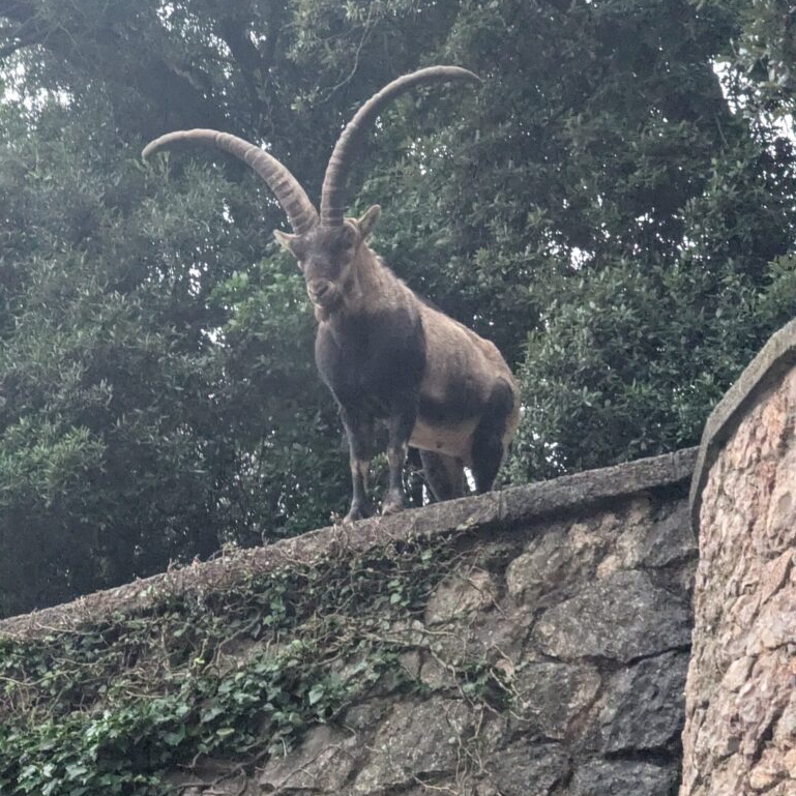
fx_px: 3252
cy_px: 392
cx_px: 398
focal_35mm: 125
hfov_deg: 14.0
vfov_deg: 14.0
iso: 1120
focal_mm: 19
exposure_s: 1/50.9
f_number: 3.5
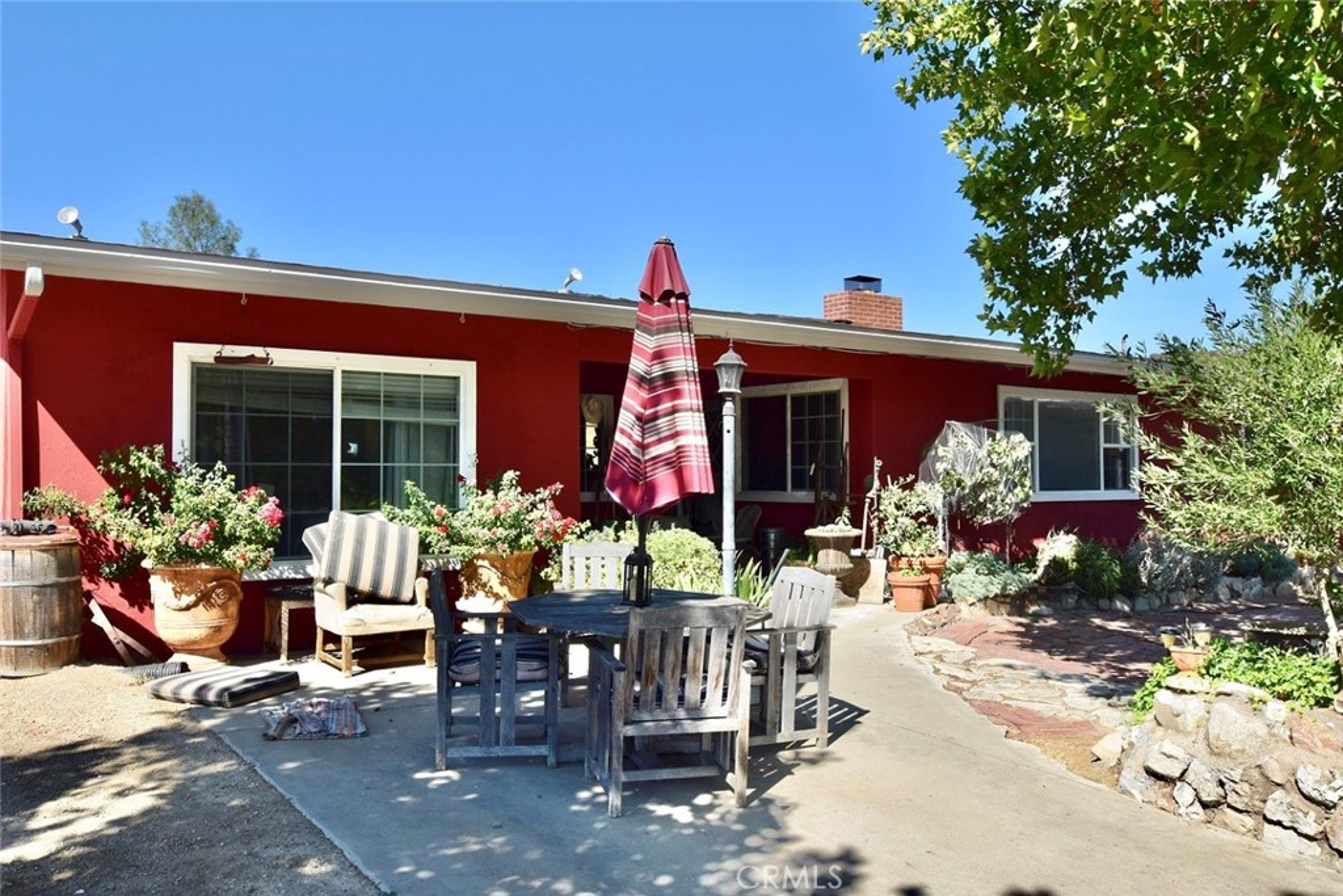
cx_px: 672
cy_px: 448
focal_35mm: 30
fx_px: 1119
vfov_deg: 43.6
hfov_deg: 61.9
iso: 400
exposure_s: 1/400
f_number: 11
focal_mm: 20
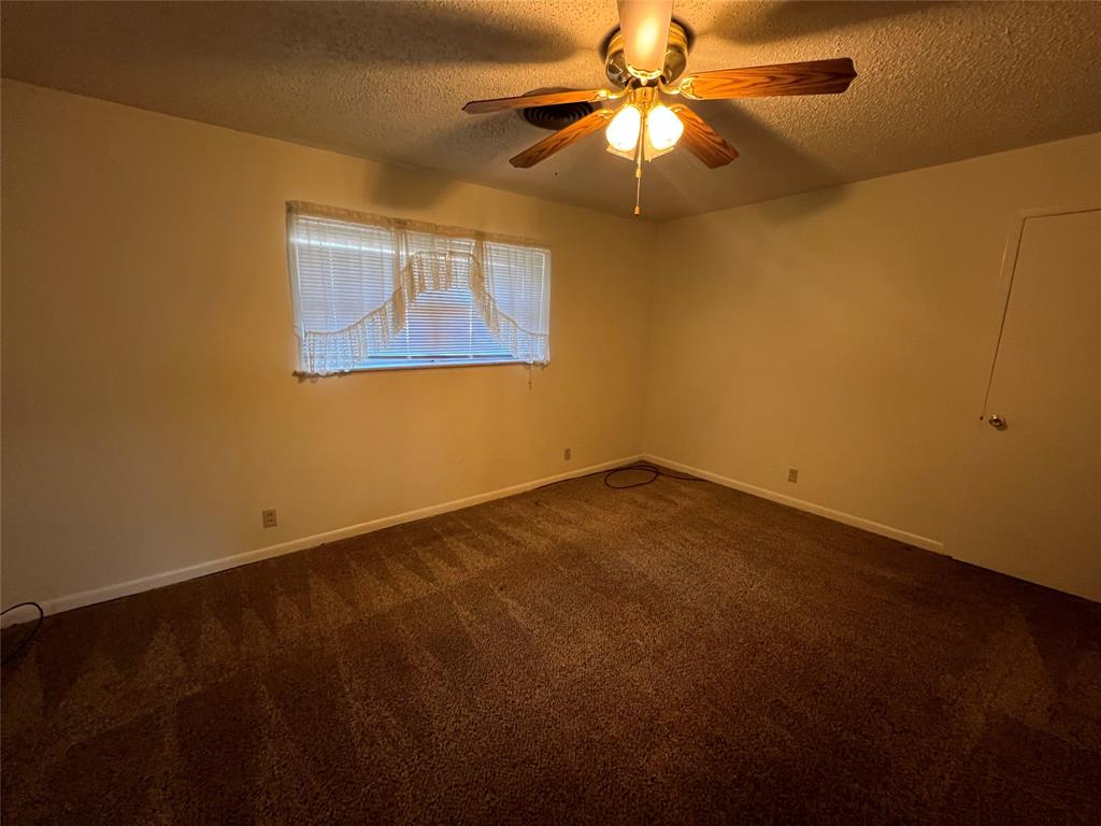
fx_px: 413
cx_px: 550
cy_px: 413
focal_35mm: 13
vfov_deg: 89.9
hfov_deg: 106.2
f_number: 1.8
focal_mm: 1.57
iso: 640
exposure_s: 1/60
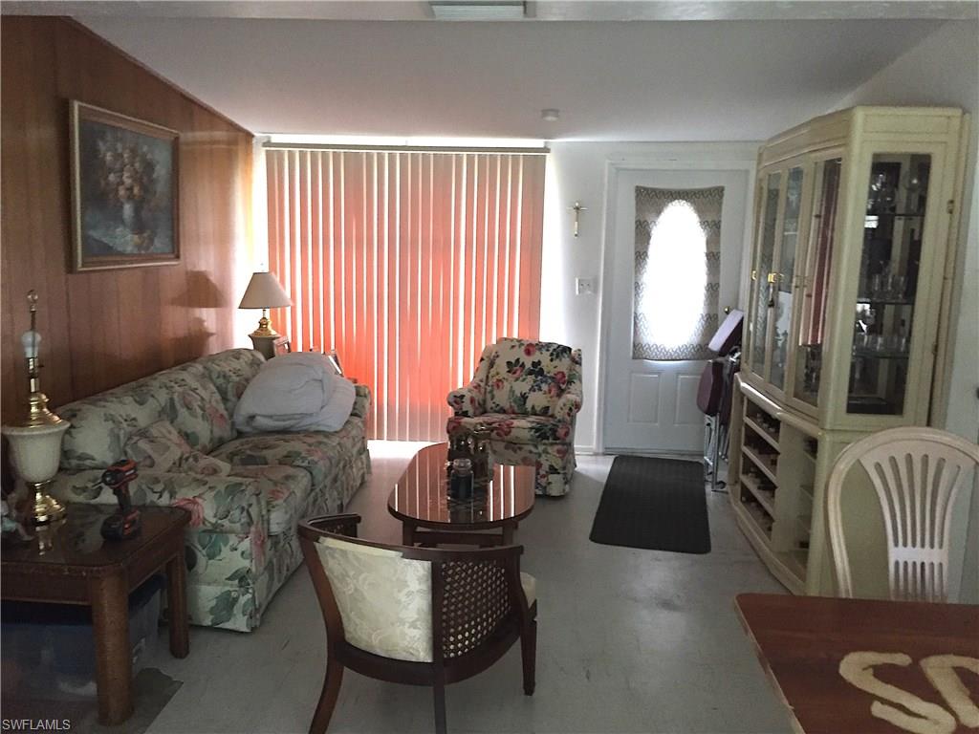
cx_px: 490
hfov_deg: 61.7
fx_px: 820
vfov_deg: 48.2
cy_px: 367
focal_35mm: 29
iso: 200
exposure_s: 1/30
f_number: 2.2
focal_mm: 4.15
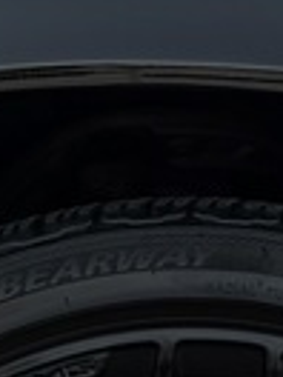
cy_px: 560
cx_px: 212
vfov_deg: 8.9
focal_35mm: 218
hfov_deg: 6.8
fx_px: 2376
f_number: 1.78
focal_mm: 6.76
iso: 125
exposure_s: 1/242
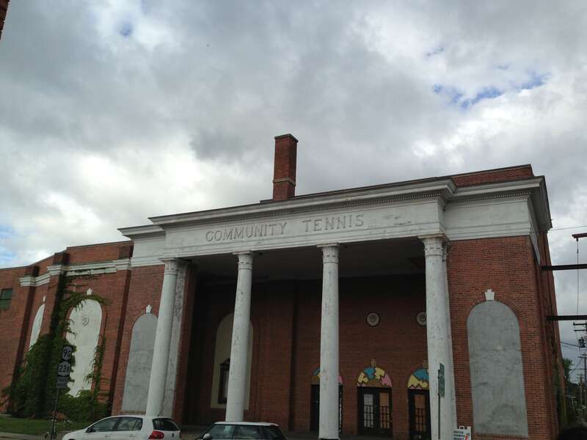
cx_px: 294
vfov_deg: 42.9
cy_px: 220
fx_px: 560
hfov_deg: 55.4
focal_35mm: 33
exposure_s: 1/1550
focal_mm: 4.13
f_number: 2.4
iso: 50
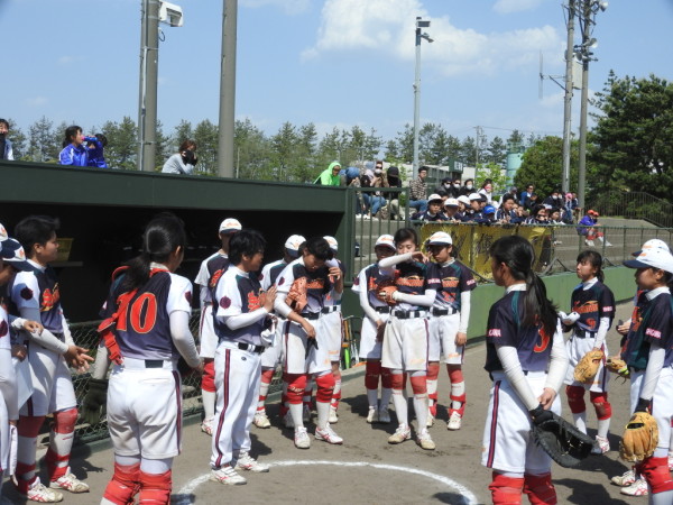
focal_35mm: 55
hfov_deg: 34.9
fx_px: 1069
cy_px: 252
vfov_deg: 26.6
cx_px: 336
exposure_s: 1/1000
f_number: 4
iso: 100
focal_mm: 9.9
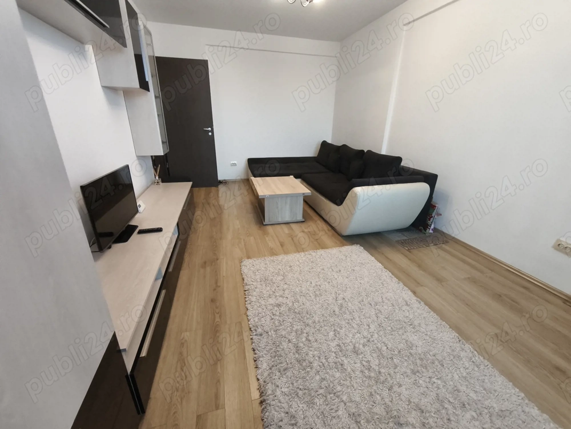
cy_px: 214
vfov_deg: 81.7
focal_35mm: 15
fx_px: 247
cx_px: 286
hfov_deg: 98.2
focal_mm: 1.91
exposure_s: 1/33.3
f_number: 2.2
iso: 500
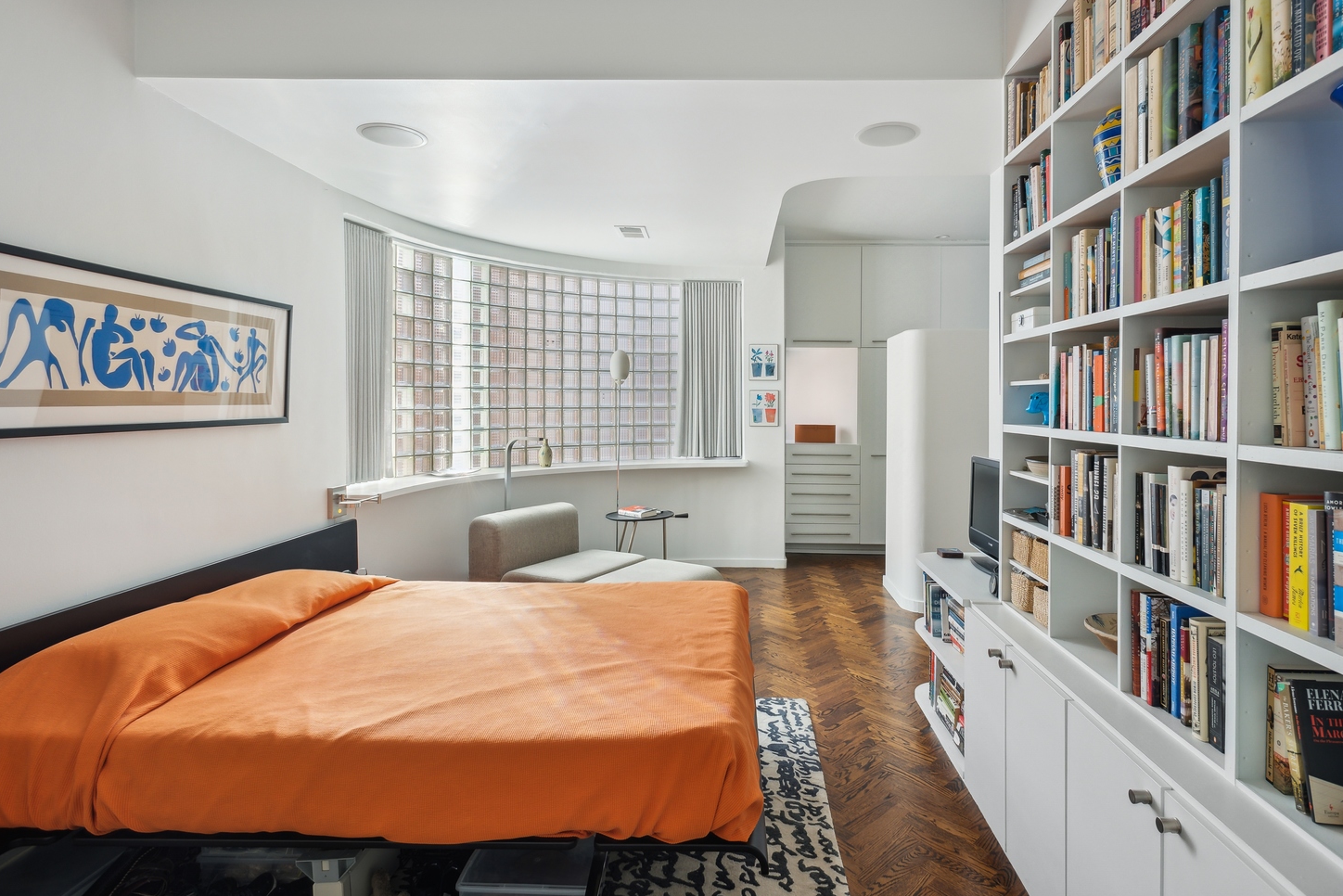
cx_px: 731
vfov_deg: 64.4
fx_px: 709
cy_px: 405
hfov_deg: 86.7
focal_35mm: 19
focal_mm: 17
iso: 500
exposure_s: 1/60
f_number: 8
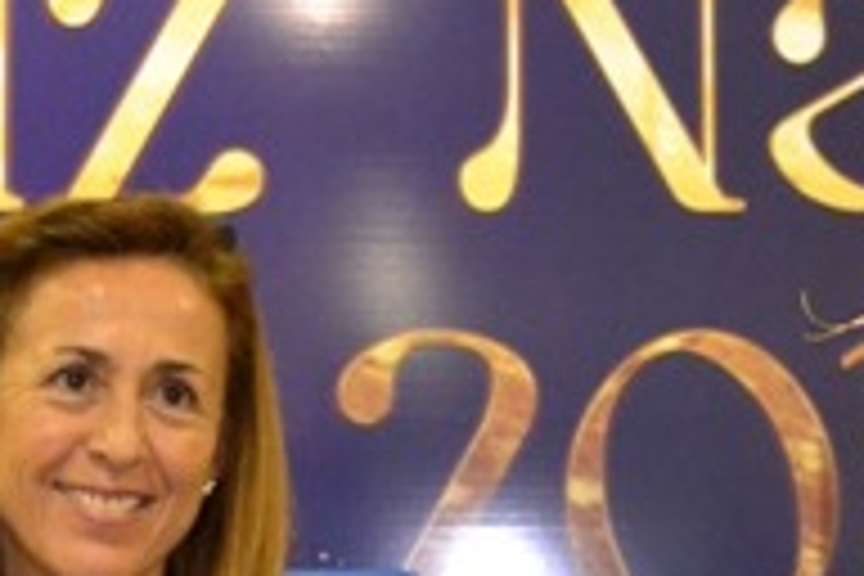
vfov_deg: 9.7
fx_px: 3360
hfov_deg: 14.6
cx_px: 716
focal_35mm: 140
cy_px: 554
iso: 3200
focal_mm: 28
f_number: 4
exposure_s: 1/60
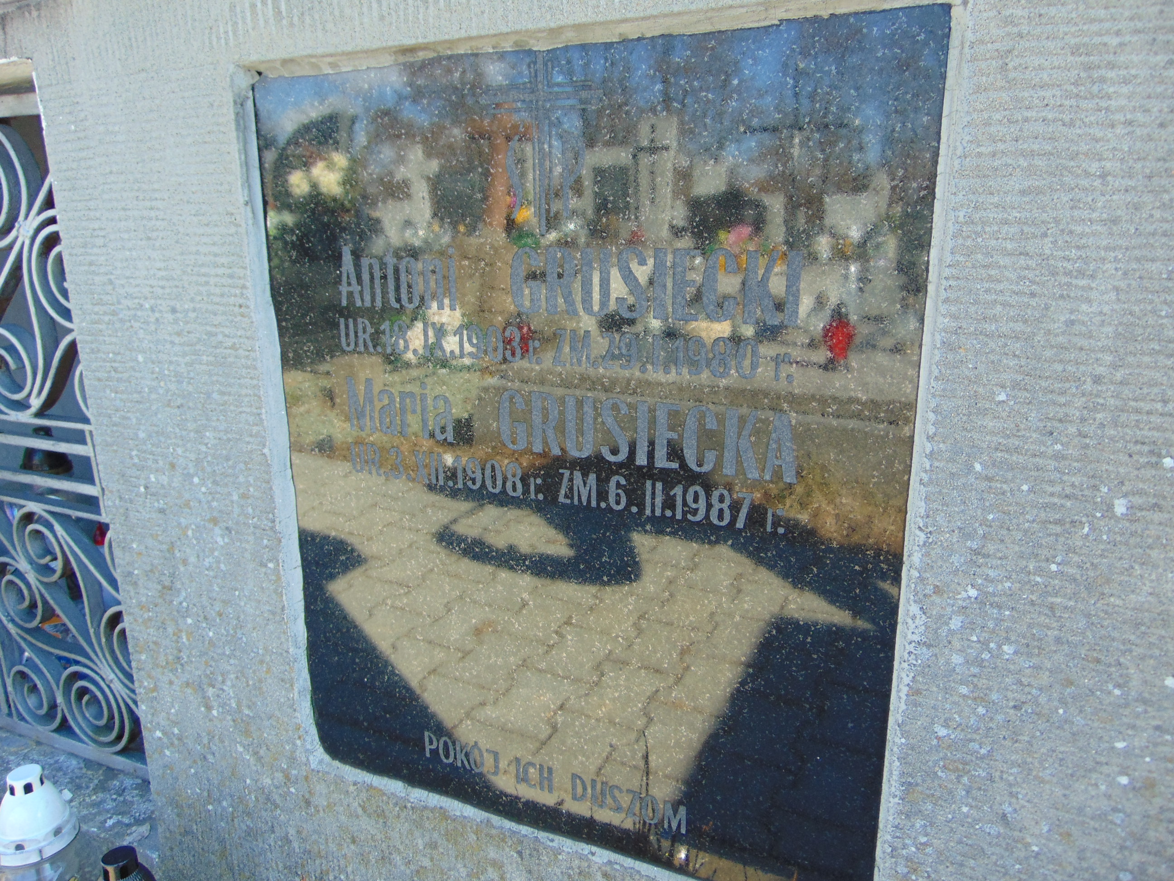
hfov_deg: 69.4
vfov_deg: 54.9
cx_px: 587
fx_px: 848
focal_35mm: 25
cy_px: 440
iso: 80
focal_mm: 4.5
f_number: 3
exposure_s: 1/125
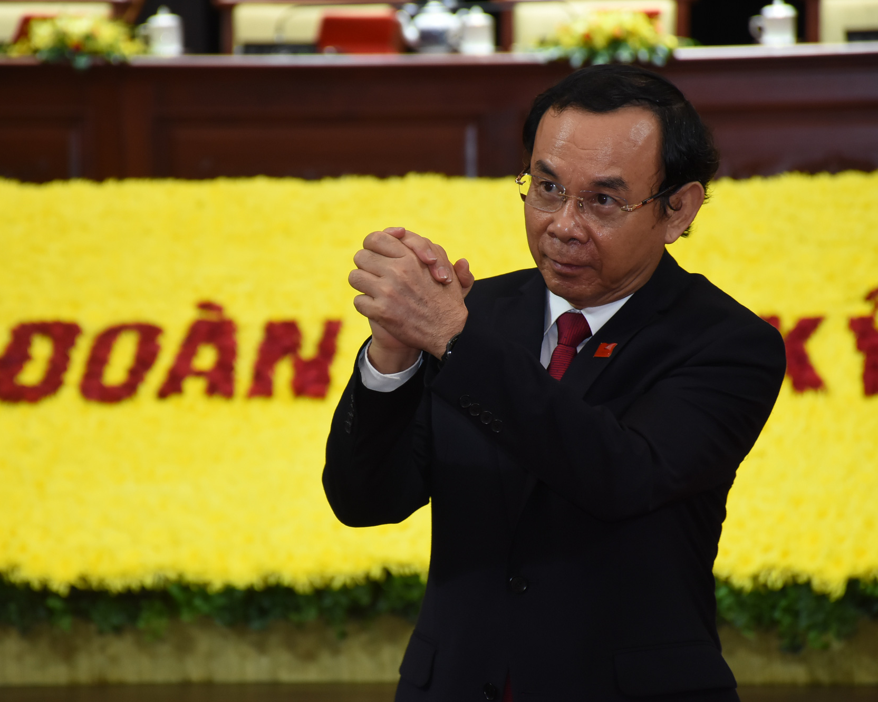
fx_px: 6159
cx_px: 411
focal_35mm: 237
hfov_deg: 8.2
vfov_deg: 6.5
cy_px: 351
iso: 800
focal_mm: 140
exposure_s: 1/160
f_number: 5.6
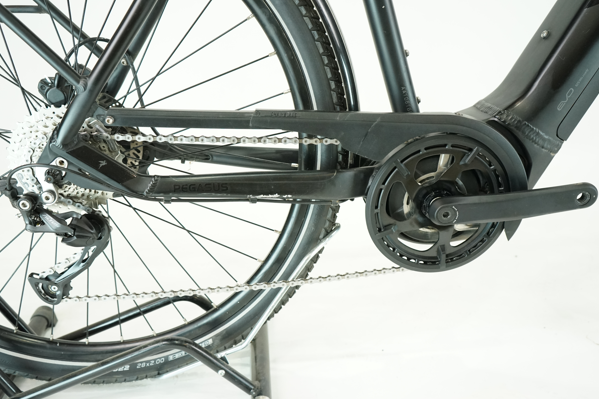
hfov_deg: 58.7
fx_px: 532
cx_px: 295
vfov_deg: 41.1
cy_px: 199
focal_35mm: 32
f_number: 5
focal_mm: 31
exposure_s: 1/200
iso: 2500
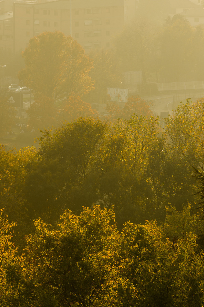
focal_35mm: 249
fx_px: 2116
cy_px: 76
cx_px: 118
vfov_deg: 8.3
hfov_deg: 5.5
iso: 100
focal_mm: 108
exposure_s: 1/80
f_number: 8
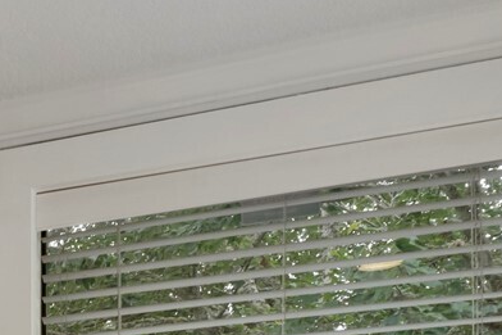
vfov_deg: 17.5
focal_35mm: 65
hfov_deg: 24.3
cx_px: -248
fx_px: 906
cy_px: 581
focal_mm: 10
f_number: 8
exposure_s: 1/250
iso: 800
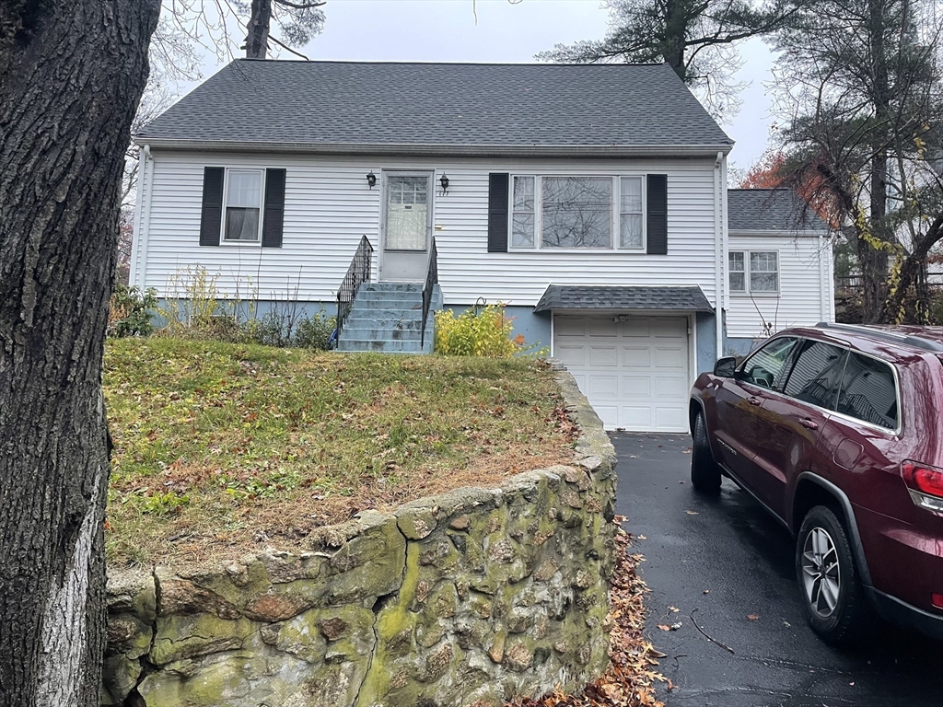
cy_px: 354
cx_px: 472
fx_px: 708
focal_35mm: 26
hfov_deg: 67.3
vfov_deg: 53.1
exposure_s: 1/85
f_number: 1.6
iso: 125
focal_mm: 4.2
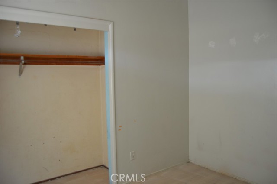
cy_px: 92
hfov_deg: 67.4
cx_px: 138
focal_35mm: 27
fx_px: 207
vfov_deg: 47.8
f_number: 4
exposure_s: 1/60
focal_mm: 18
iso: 400
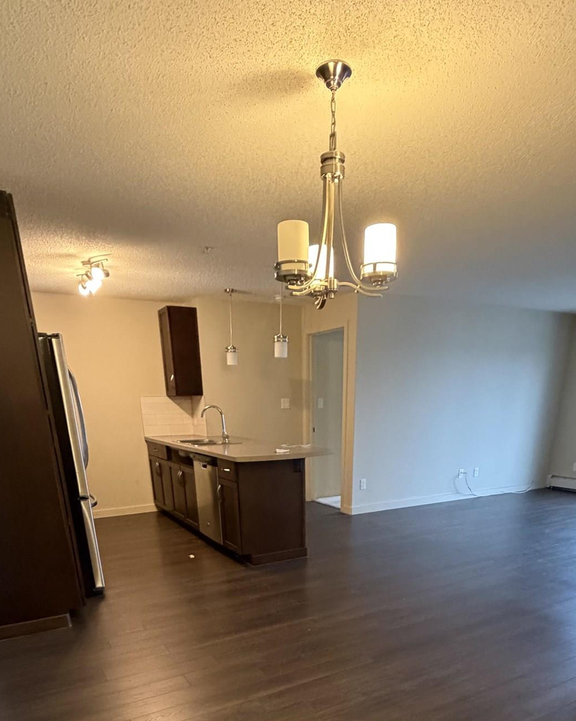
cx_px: 302
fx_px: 512
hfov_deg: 58.7
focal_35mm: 24
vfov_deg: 62.4
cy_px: 607
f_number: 2.2
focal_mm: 2.22
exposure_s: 1/60
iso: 800
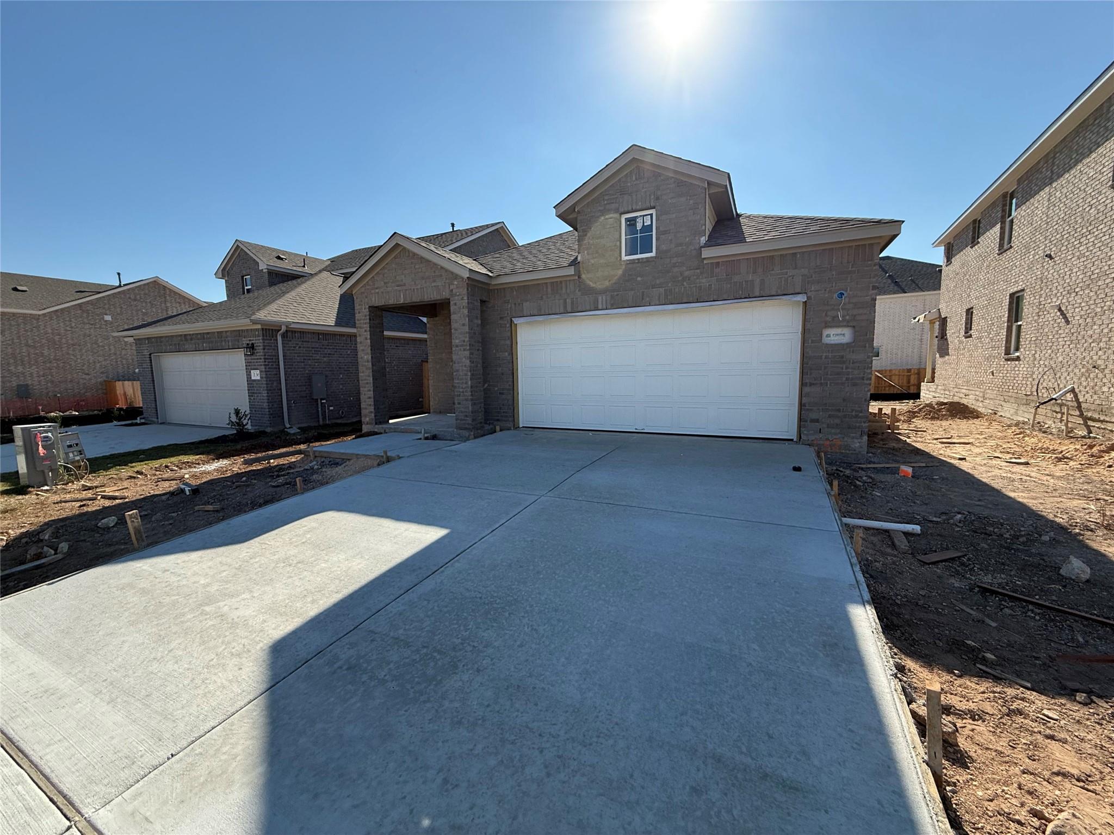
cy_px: 418
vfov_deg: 85.7
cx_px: 557
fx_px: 451
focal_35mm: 14
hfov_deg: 102.1
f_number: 2.2
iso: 64
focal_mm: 2.22
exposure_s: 1/1534
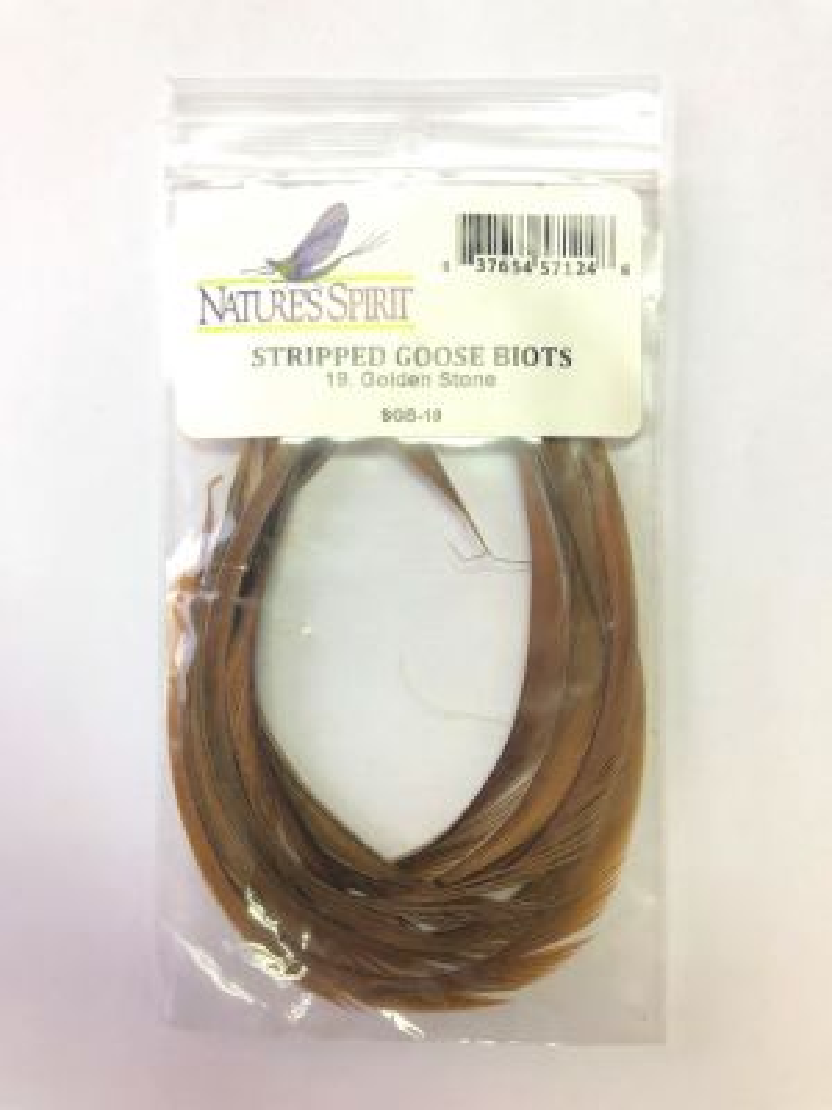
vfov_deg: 63.4
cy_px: 555
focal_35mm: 28
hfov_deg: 49.7
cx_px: 416
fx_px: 897
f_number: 1.8
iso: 40
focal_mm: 3.99
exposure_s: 1/25
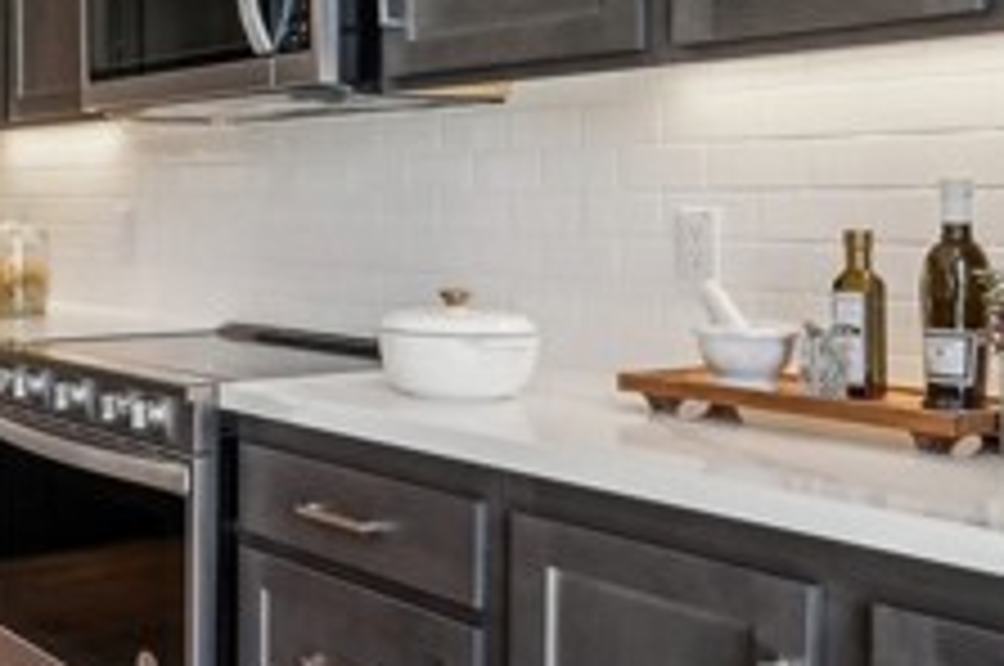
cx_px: -158
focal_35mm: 46
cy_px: 207
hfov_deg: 35.2
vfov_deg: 28.9
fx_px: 1281
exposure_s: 1/60
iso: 3200
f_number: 16
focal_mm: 16
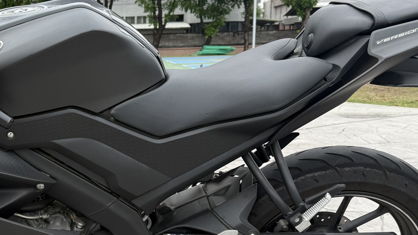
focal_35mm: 53
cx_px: 71
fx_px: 587
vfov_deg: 22.5
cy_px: 165
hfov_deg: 37.5
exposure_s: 1/1314
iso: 80
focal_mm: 6.76
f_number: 1.78
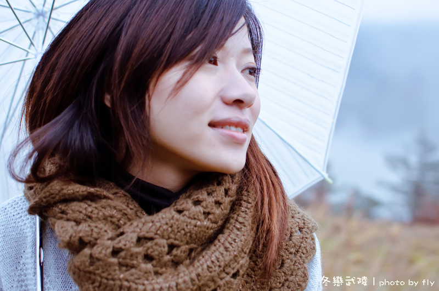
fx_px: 639
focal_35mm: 52
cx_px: 220
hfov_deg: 37.9
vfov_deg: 25.7
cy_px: 146
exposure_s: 1/500
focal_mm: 35
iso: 400
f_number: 2.8
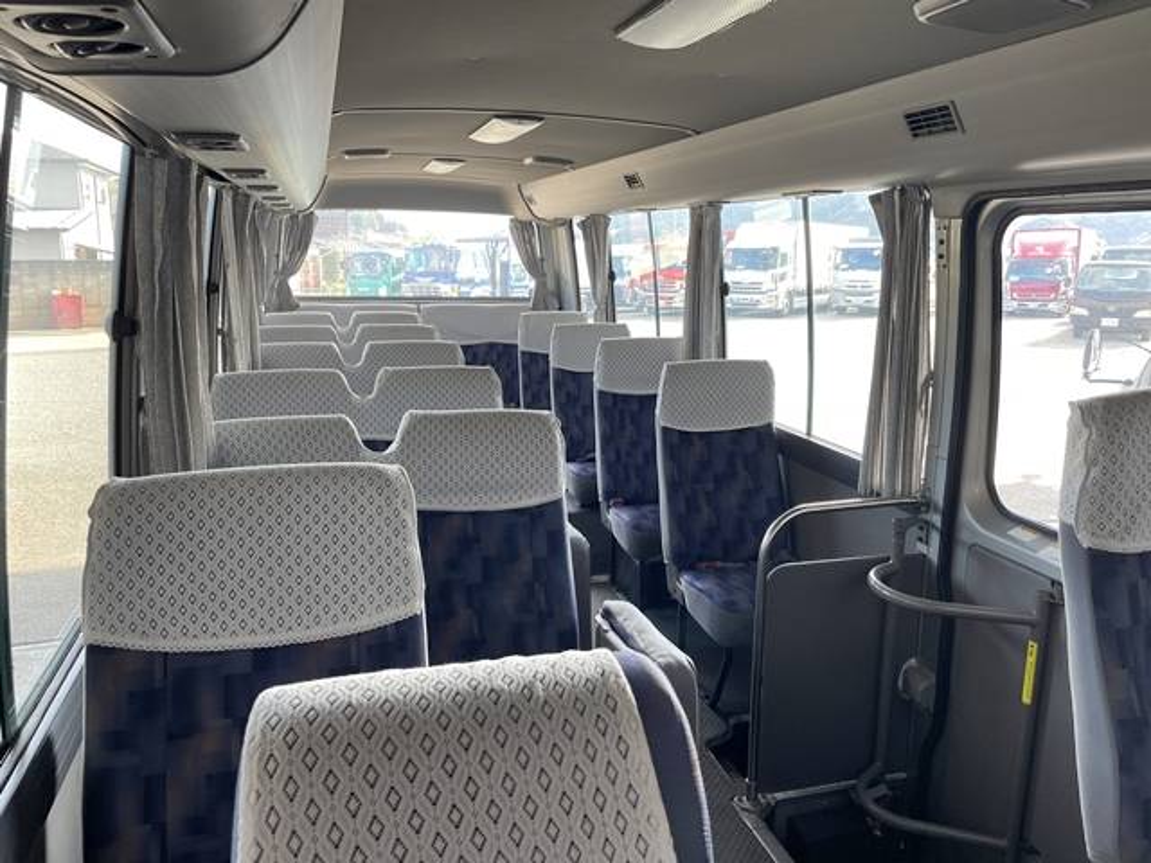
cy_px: 432
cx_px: 576
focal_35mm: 26
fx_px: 865
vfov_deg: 53.1
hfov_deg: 67.3
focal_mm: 4.2
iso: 64
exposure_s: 1/121
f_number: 1.6
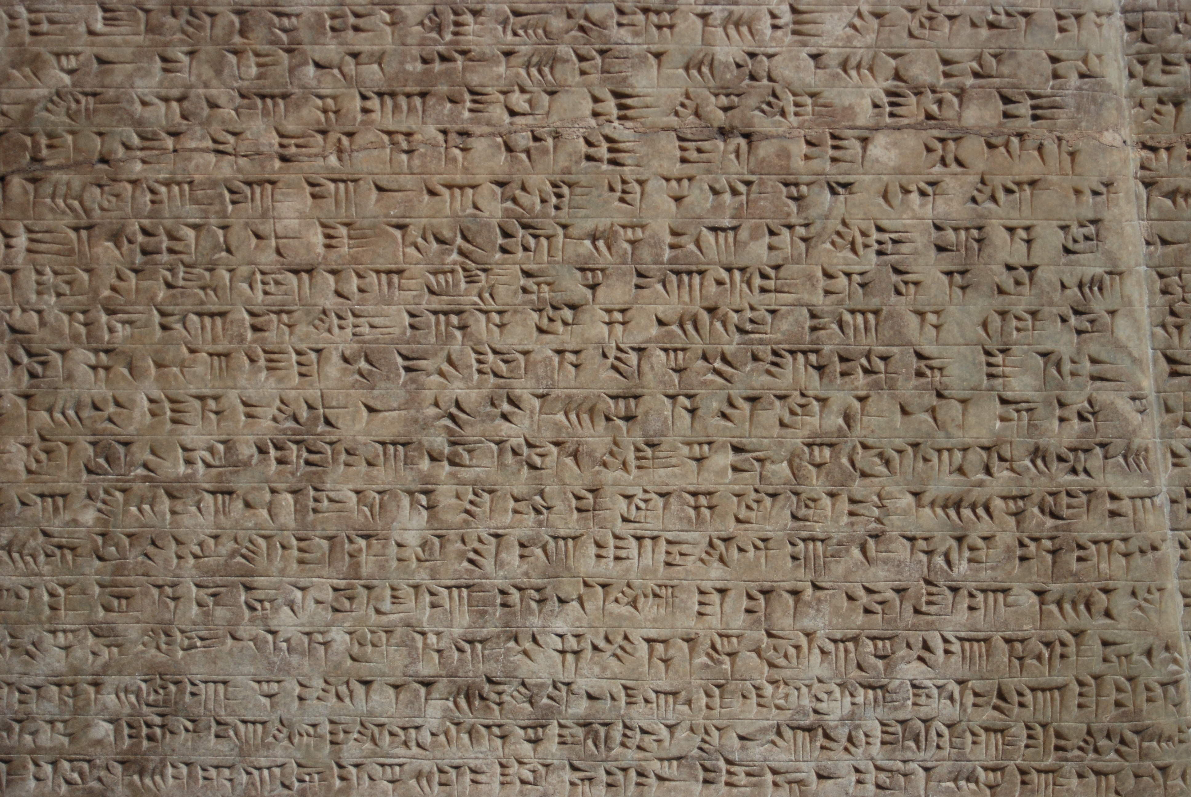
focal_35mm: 112
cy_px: 398
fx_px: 3726
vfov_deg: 12.2
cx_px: 596
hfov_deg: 18.2
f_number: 4.5
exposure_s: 1/100
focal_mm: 75
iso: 500
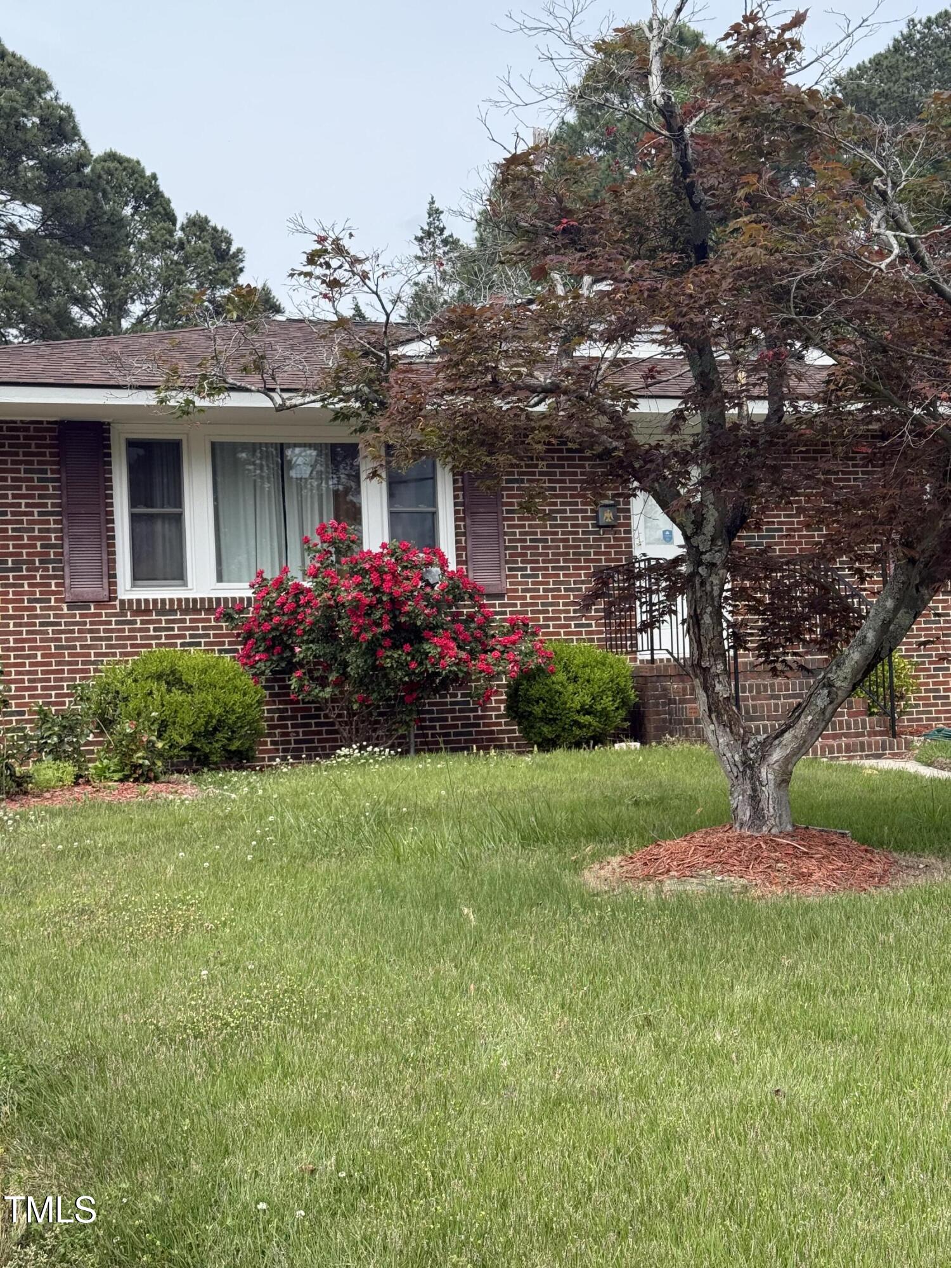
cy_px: 634
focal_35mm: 48
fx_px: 1758
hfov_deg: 30.3
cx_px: 476
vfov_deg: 39.7
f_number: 1.78
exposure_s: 1/2577
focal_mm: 6.76
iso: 80
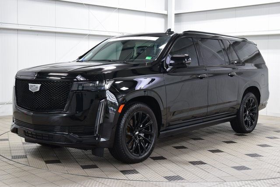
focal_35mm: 52
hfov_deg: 37.8
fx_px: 408
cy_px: 94
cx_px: 140
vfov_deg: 25.8
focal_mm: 35
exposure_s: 1/15
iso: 800
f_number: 6.3
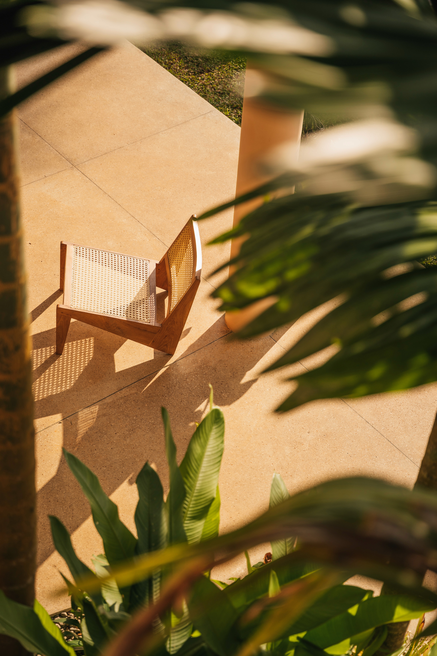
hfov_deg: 19.5
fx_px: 1274
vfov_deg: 28.8
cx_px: 218
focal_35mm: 70
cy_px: 328
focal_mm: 70
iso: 50
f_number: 2.8
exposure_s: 1/1250
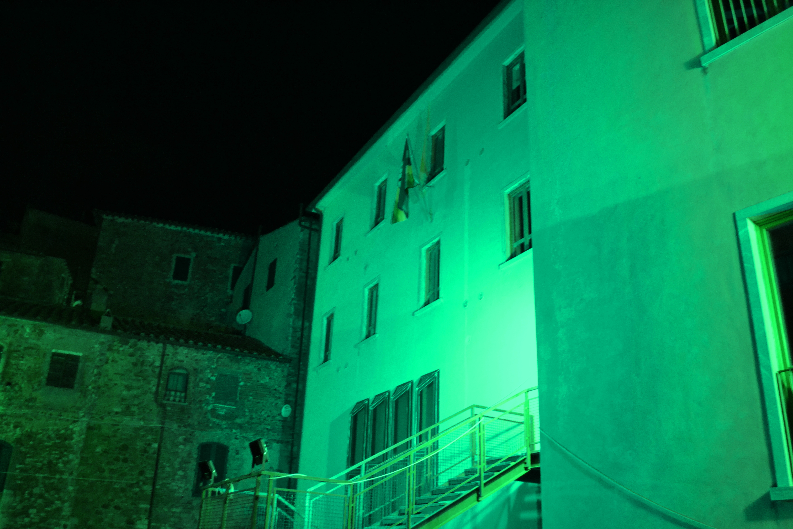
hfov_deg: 61.9
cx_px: 396
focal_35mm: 30
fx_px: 661
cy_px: 264
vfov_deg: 43.6
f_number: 3.8
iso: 3200
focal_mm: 20
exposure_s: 1/6
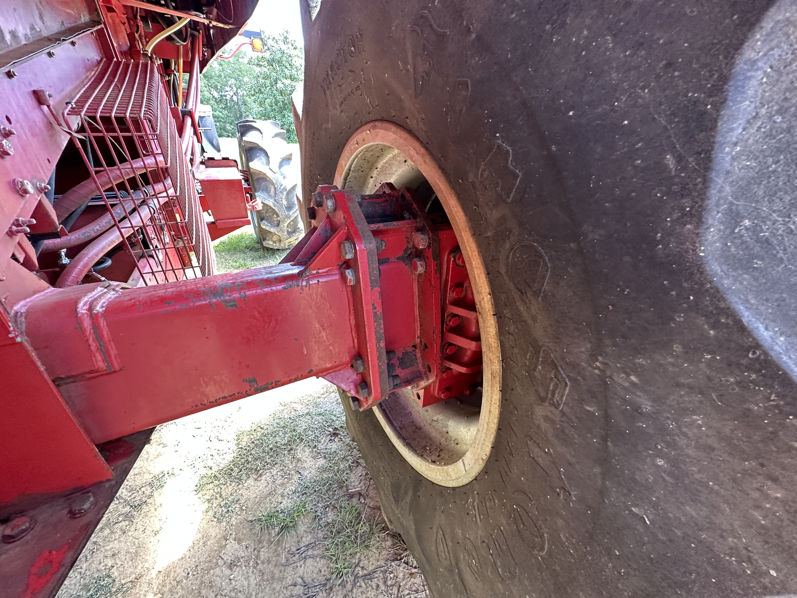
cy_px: 299
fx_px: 322
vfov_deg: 85.7
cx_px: 398
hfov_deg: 102.1
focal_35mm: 14
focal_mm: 2.22
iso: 320
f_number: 2.2
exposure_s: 1/90
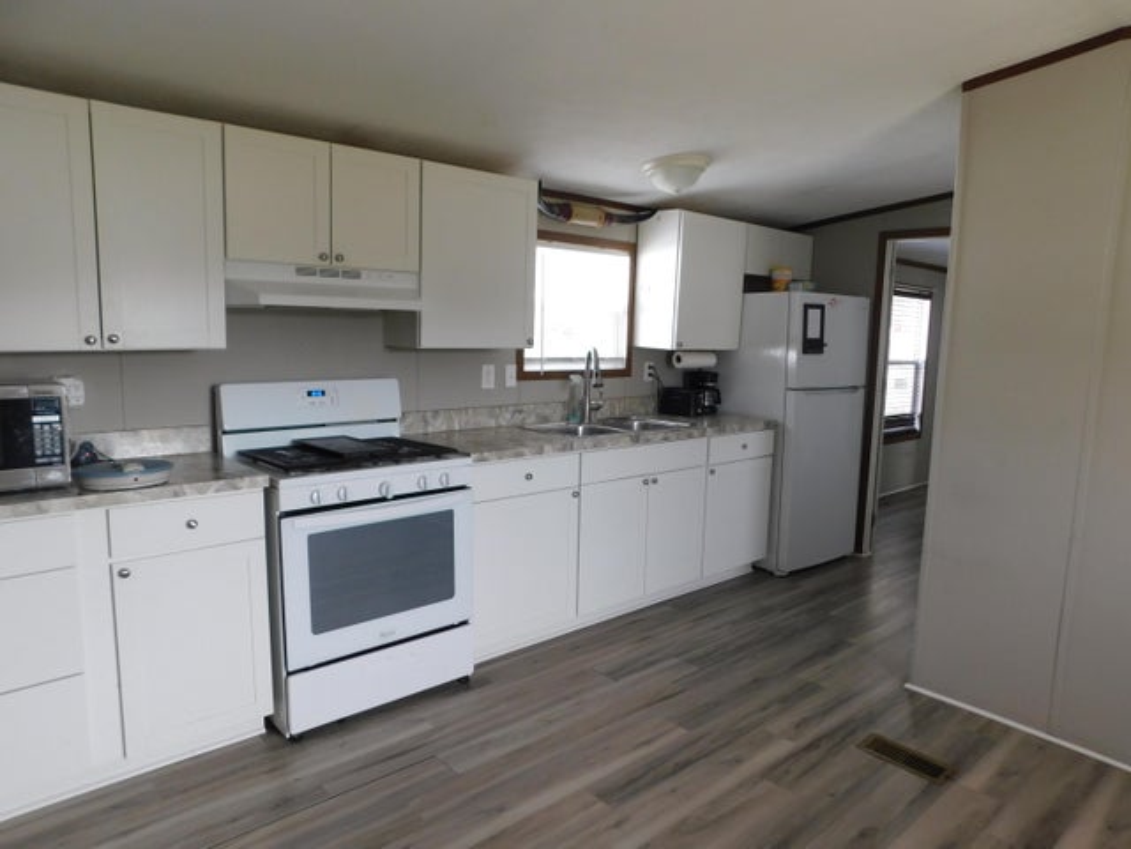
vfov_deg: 58.9
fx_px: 751
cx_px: 566
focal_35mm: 23
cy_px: 424
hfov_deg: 73.9
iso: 125
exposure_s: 1/40
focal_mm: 4
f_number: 3
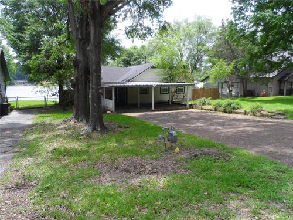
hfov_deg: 71.6
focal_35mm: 24
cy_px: 110
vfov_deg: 56.8
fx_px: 203
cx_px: 146
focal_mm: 4
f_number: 3.2
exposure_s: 1/350
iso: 80
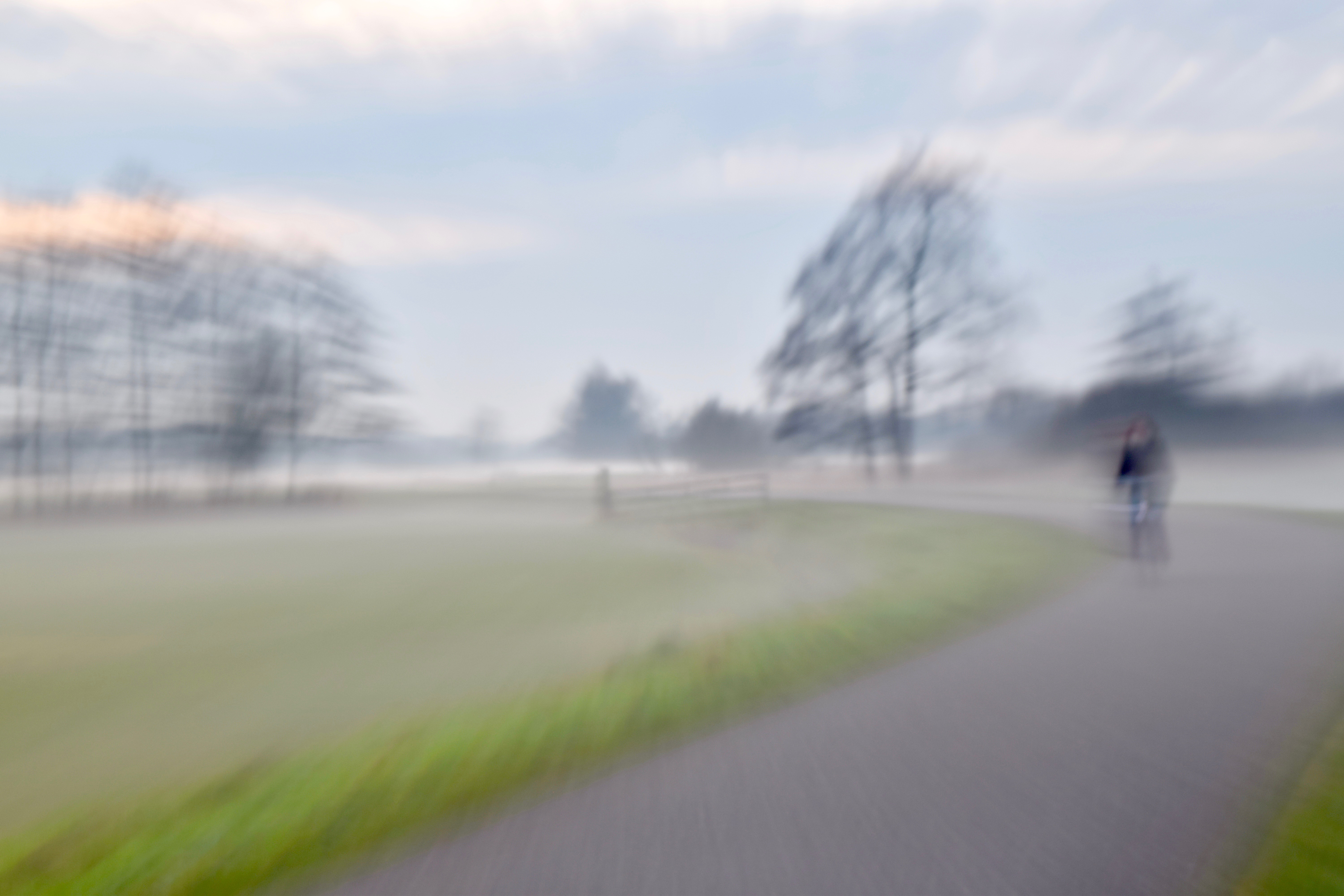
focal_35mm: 33
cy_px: 448
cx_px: 672
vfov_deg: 40.0
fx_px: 1232
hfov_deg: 57.2
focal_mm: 22
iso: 100
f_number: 7.1
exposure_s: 1/20
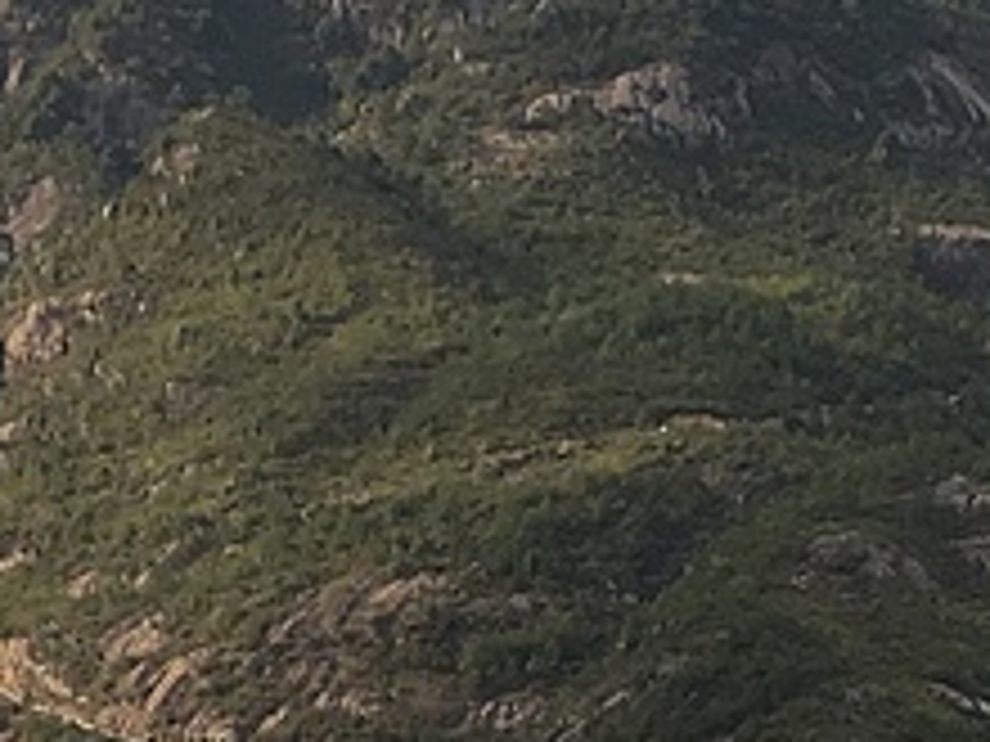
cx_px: 1490
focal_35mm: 169
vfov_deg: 8.2
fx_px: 4833
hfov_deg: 11.2
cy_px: 1637
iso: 25
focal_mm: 4.15
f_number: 2.2
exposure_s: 1/674
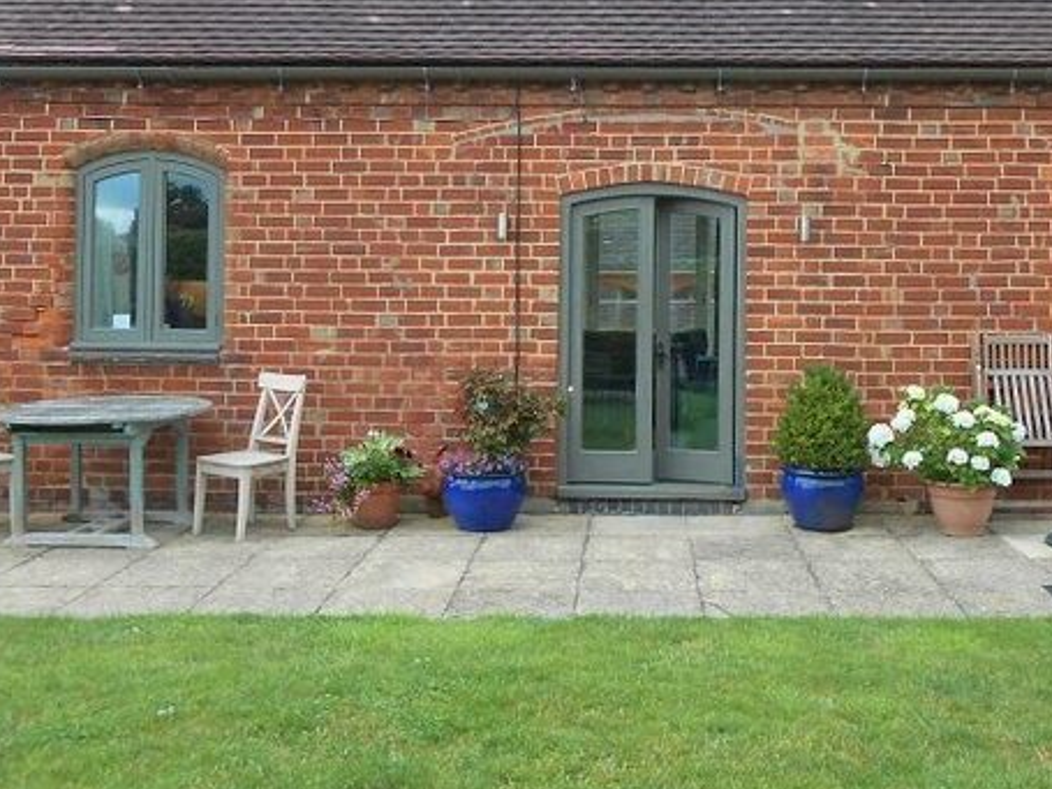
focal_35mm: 40
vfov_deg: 35.6
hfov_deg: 46.6
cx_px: 617
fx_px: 1215
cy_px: 270
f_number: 3.5
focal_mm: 4.6
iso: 80
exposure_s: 1/100
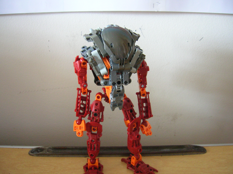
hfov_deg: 54.0
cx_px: 116
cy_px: 87
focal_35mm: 34
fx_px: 229
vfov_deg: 41.7
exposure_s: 1.59
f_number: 2.9
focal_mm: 5.7
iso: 200
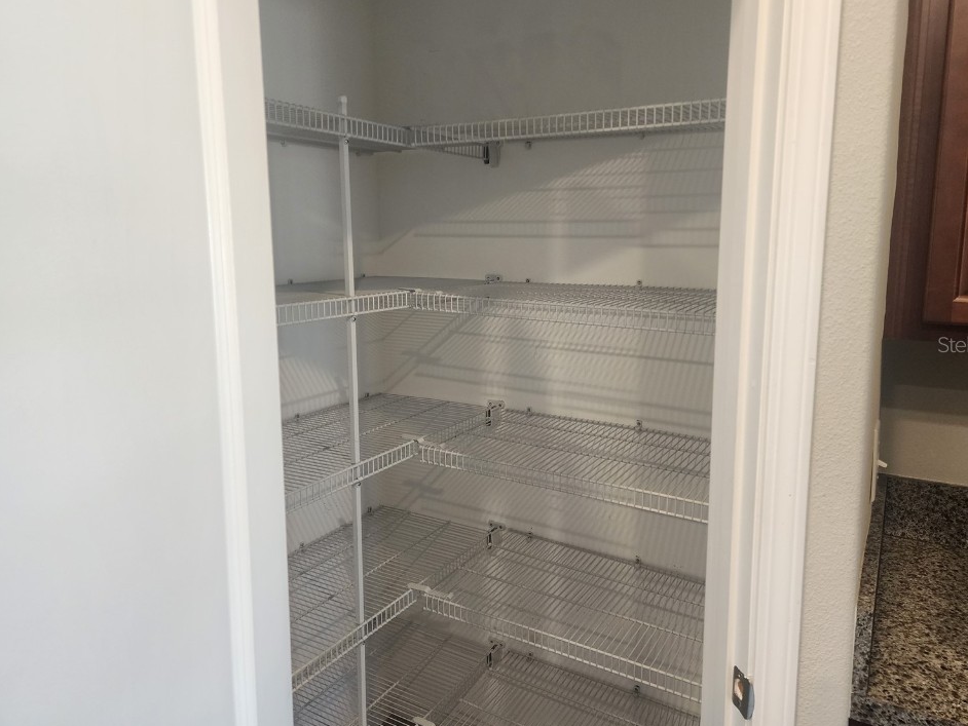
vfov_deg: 54.9
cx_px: 509
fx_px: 699
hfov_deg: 69.3
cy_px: 344
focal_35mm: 25
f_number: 1.8
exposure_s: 1/120
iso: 320
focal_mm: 6.4
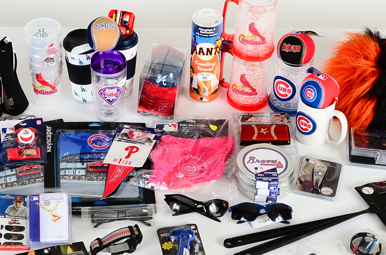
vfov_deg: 15.0
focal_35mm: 91
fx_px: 974
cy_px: 125
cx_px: 129
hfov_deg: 22.3
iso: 100
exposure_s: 1/160
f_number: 13
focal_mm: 28
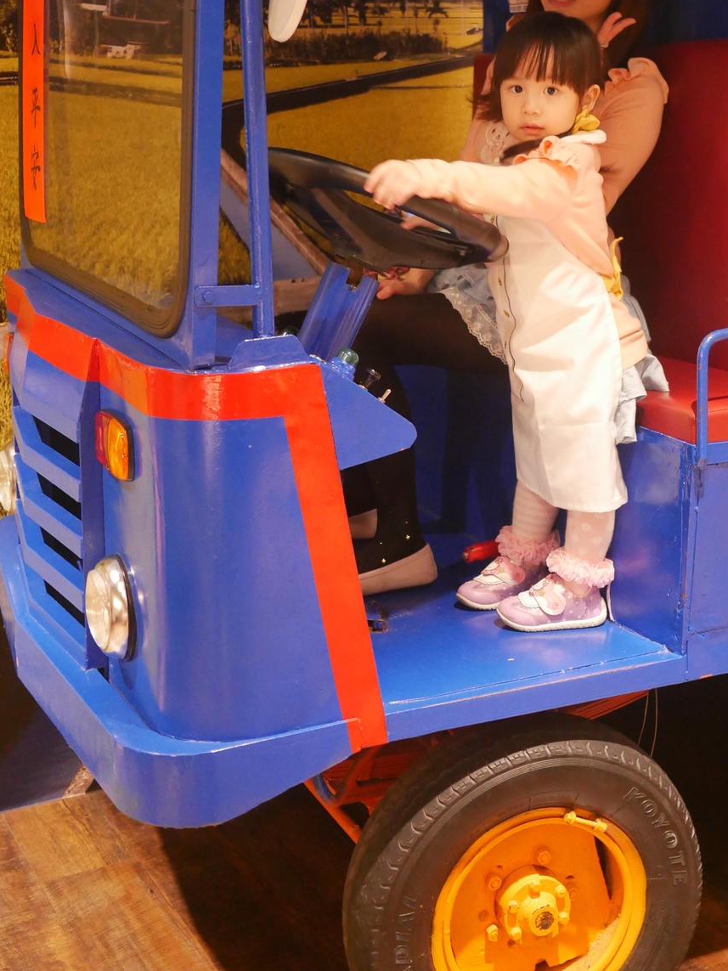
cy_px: 302
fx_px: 1571
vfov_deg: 34.0
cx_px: 484
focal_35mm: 56
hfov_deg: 26.0
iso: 2000
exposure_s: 1/60
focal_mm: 20
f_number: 1.7
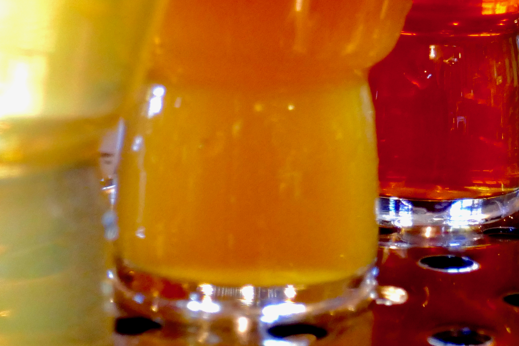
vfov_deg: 10.0
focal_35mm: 136
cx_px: 469
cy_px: -25
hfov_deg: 14.9
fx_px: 1961
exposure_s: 1/40
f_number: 4.1
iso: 1600
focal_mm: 18.6
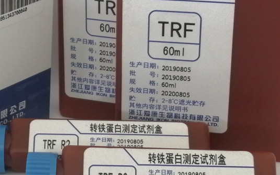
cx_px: 52
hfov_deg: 17.4
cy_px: 46
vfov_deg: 11.0
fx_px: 908
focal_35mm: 119
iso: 100
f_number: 1.8
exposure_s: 1/30
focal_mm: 3.64
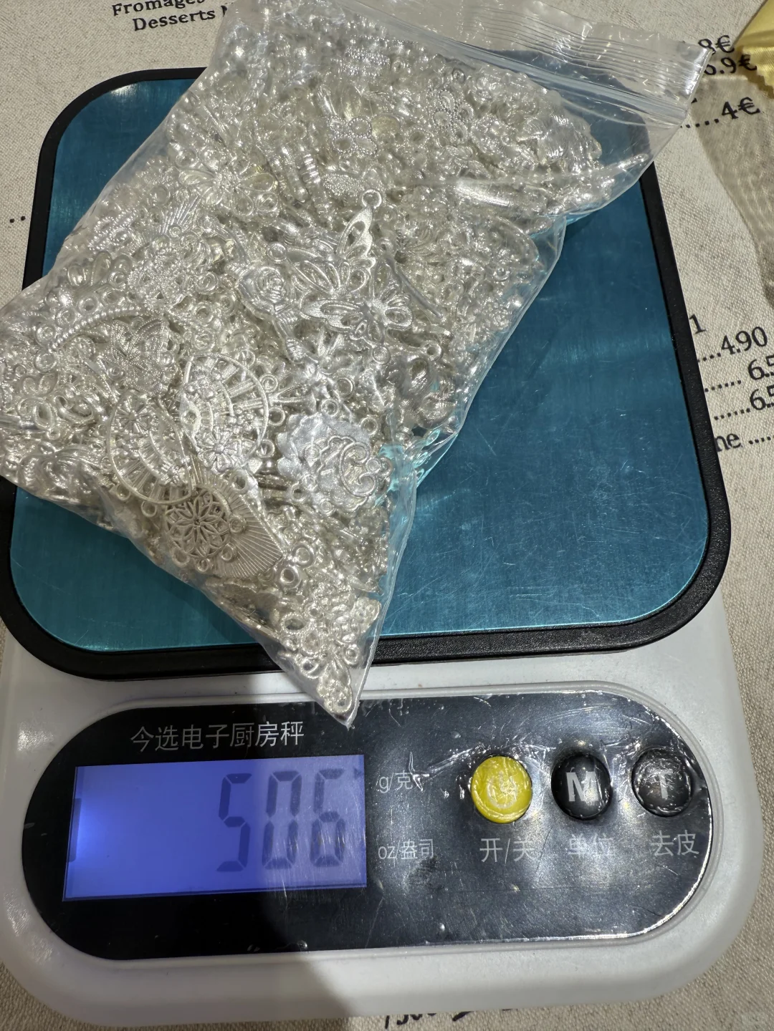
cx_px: 387
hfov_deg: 56.8
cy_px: 516
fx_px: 716
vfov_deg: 71.6
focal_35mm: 24
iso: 40
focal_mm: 2.22
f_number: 2.2
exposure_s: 1/183
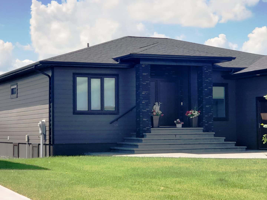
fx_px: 401
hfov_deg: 36.8
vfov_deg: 28.0
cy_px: 100
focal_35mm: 52
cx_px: 134
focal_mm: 6
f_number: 2.4
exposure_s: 1/697
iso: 32
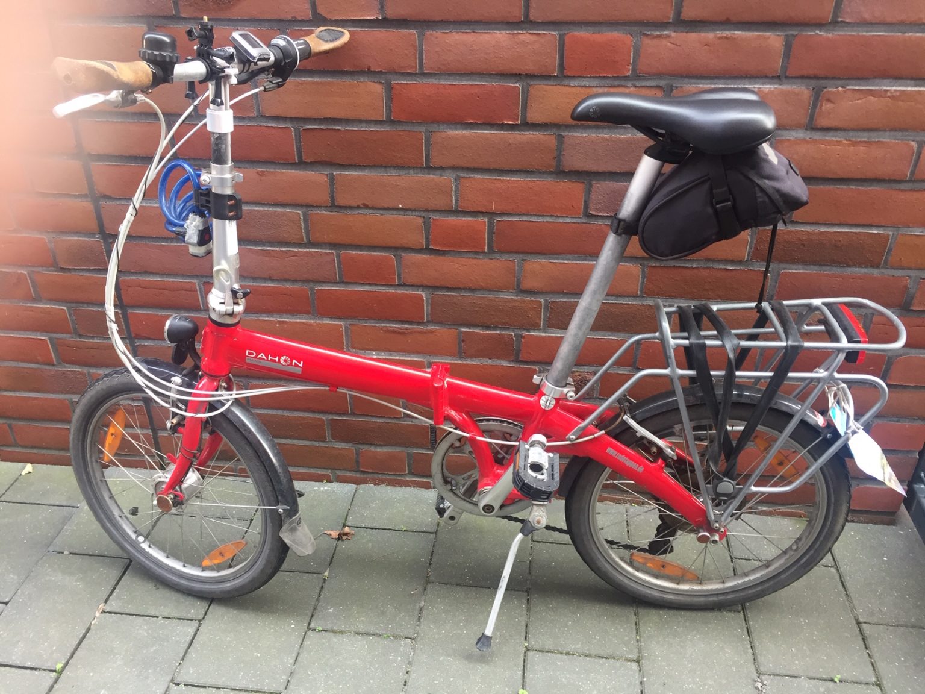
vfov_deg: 48.2
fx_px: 775
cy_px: 347
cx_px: 462
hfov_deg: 61.7
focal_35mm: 29
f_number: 2.2
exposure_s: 1/33
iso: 32
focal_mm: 4.15
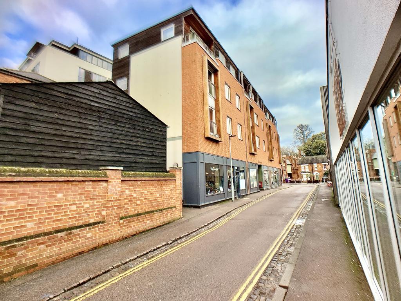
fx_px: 301
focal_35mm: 26
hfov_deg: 67.3
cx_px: 200
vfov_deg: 53.1
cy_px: 150
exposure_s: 1/283
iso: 25
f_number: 1.8
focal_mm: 4.25
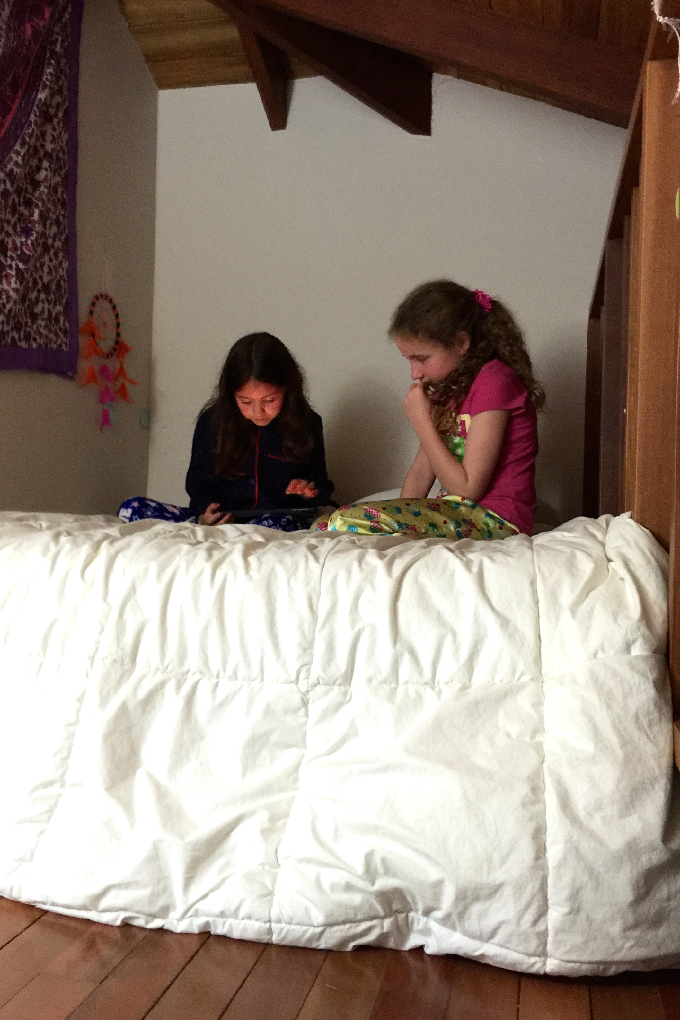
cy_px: 517
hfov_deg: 42.3
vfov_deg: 60.3
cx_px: 305
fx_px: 878
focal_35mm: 31
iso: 125
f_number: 2.2
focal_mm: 4.15
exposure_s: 1/4
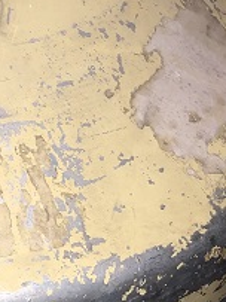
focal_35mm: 98
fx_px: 854
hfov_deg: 14.5
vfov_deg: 19.8
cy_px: 241
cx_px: -62
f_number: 1.8
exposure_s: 1/17
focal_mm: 3.99
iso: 25
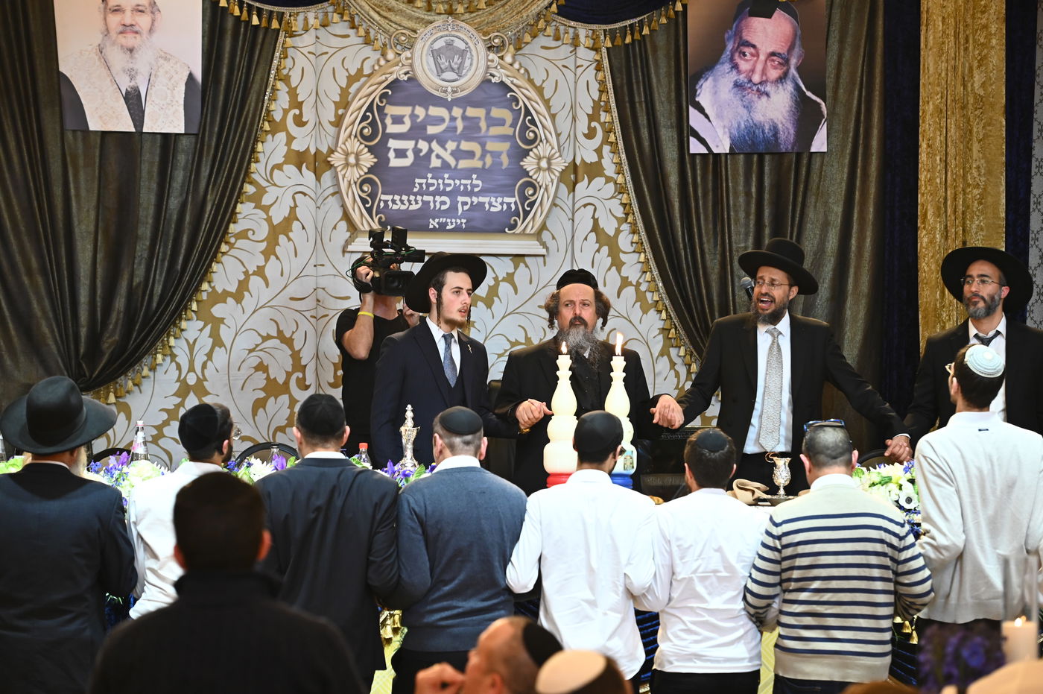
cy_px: 347
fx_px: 3474
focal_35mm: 120
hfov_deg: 17.1
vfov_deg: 11.4
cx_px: 522
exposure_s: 1/200
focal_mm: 120
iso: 2500
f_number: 5
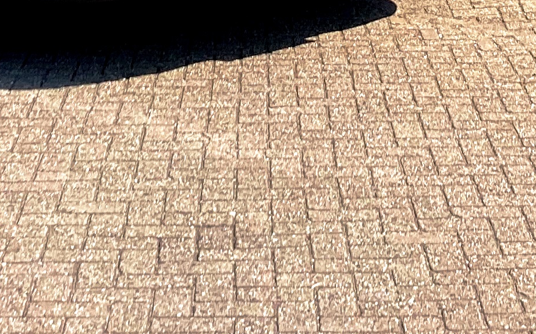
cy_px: -526
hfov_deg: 16.0
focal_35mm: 130
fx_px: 1898
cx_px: 357
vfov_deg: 8.9
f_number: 1.8
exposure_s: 1/1230
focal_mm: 3.99
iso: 20
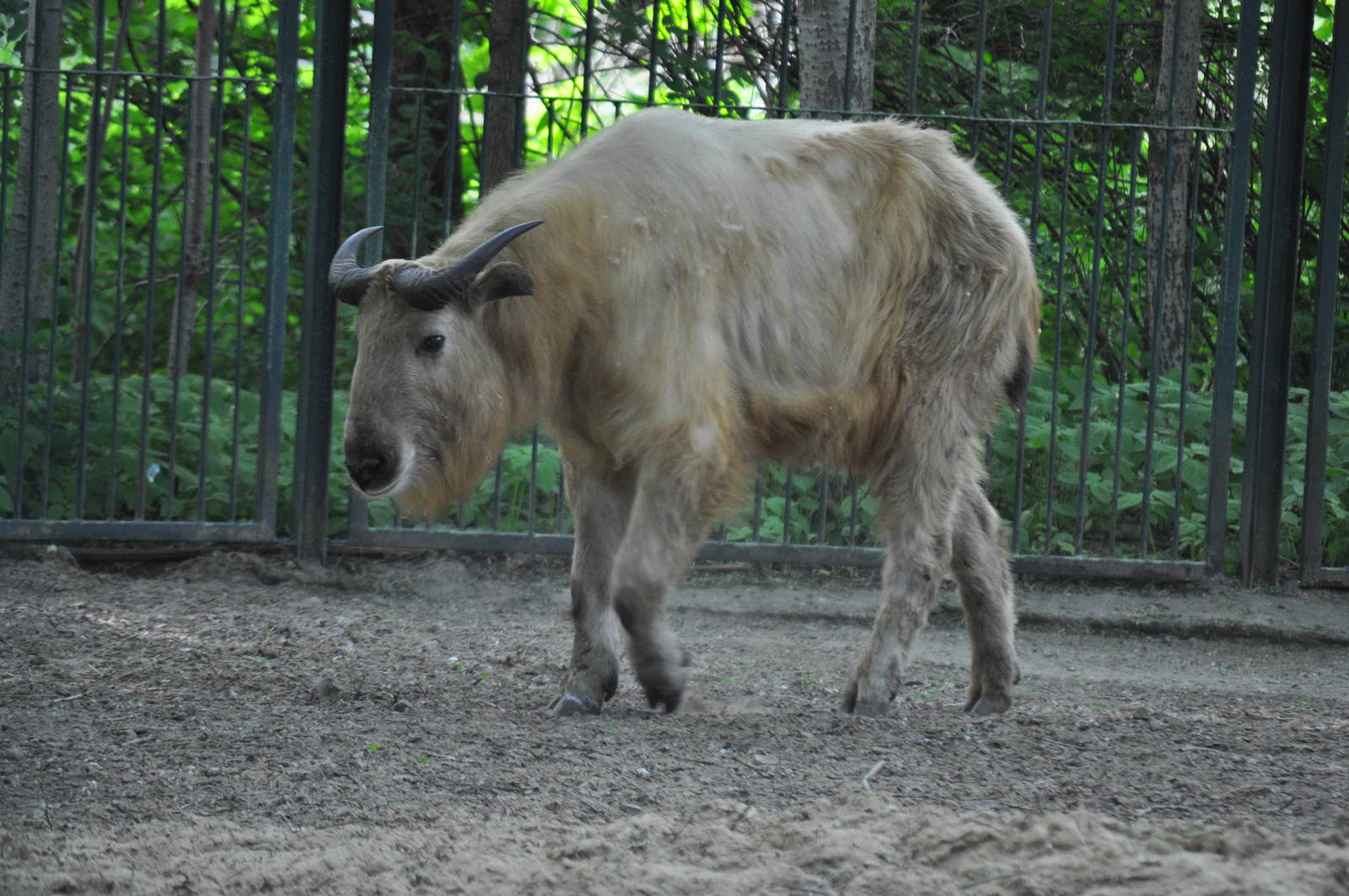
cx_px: 674
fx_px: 11229
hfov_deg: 6.9
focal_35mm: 300
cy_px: 448
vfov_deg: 4.6
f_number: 5.6
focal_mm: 200
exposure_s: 1/125
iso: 800
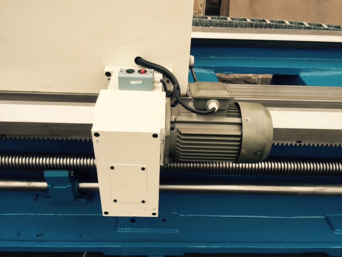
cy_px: 128
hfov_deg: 61.7
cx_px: 171
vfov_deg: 48.2
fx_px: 287
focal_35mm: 29
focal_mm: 4.15
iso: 40
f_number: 2.2
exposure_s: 1/120
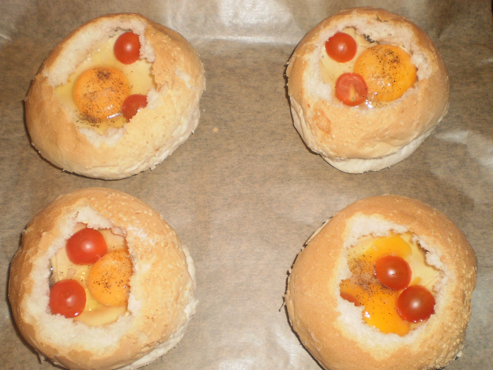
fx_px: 513
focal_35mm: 36
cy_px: 185
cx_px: 246
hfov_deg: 51.4
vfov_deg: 39.7
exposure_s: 1/30
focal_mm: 6.3
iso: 125
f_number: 3.1
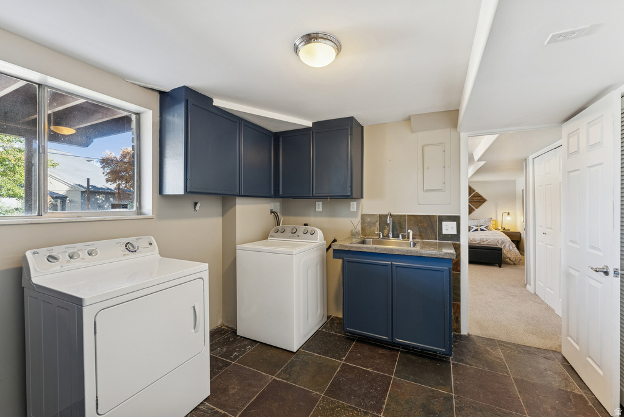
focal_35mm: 14
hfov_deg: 104.2
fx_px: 243
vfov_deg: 81.3
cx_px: 312
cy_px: 208
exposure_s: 1/20
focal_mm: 14
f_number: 8
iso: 640
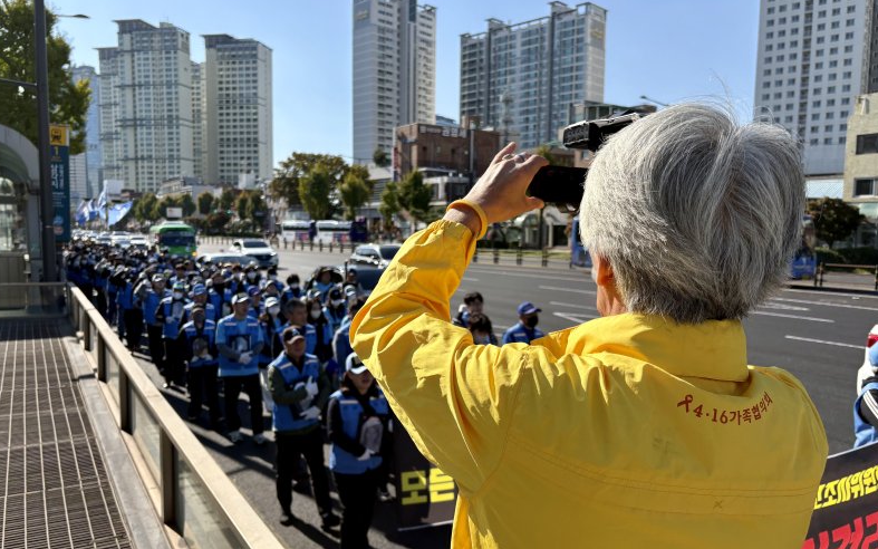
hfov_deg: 66.5
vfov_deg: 44.5
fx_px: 670
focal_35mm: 28
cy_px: 296
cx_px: 436
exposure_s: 1/2865
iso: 50
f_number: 1.6
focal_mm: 5.96
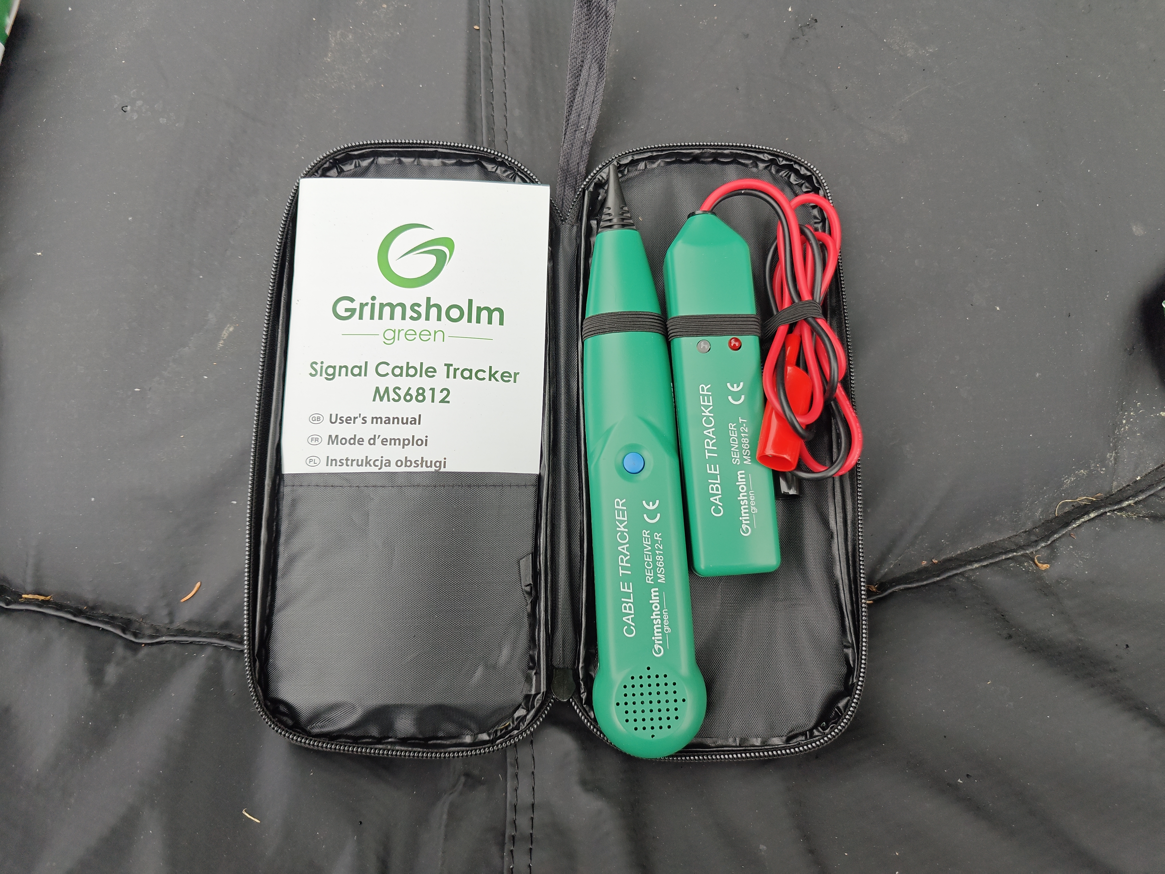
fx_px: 774
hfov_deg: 73.9
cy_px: 437
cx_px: 582
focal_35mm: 23
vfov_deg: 58.9
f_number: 1.6
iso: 50
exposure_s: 1/453
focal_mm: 6.06
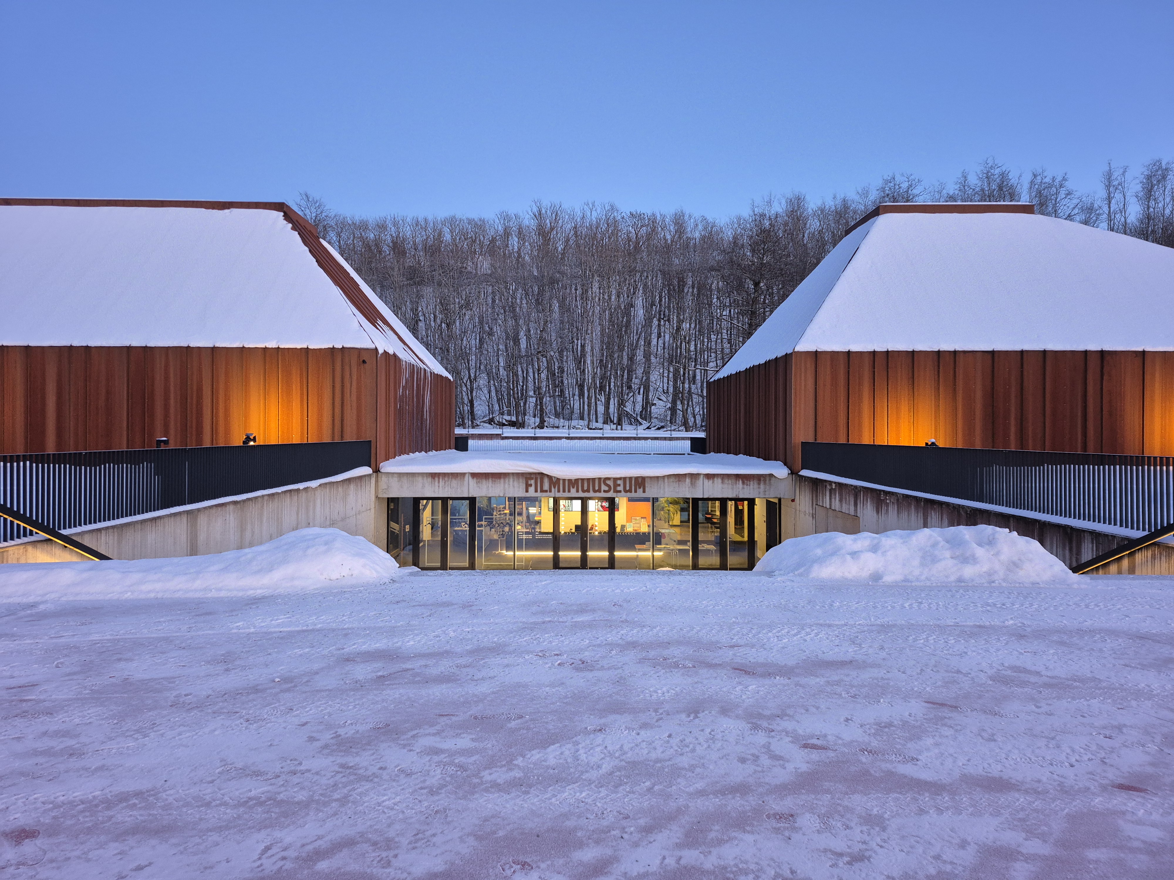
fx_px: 780
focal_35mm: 23
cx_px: 587
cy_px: 440
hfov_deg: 73.9
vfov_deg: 58.9
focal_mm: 5.4
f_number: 1.8
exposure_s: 1/100
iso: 400
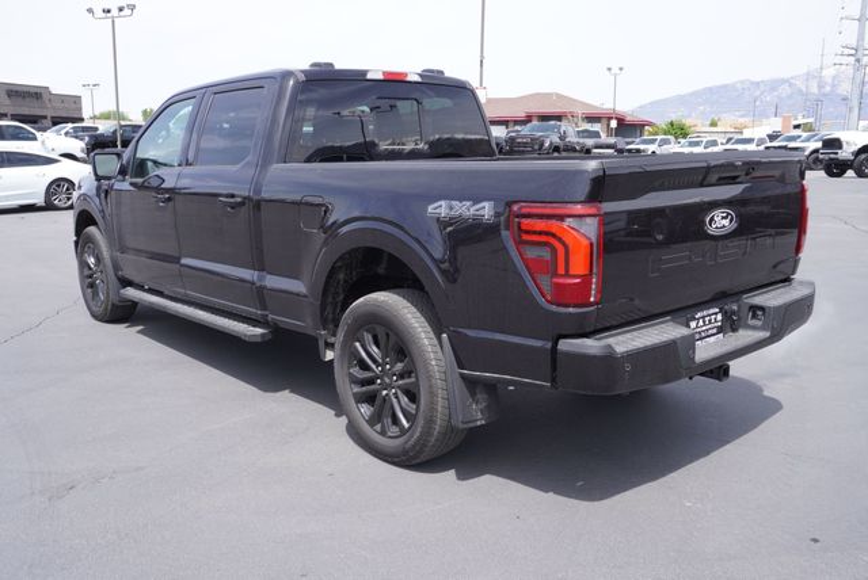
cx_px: 434
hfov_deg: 57.2
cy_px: 290
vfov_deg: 40.0
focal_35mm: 33
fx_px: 796
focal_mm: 22
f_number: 6.3
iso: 100
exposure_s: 1/160
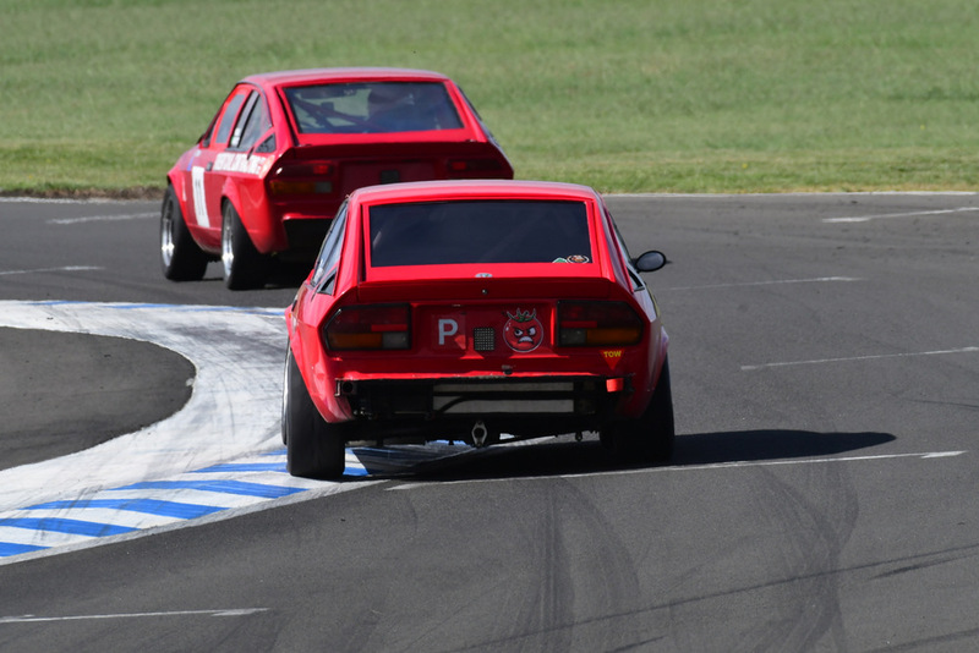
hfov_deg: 2.7
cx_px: 490
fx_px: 20402
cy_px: 326
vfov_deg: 1.8
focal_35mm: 750
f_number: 11
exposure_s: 1/640
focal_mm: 500
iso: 400
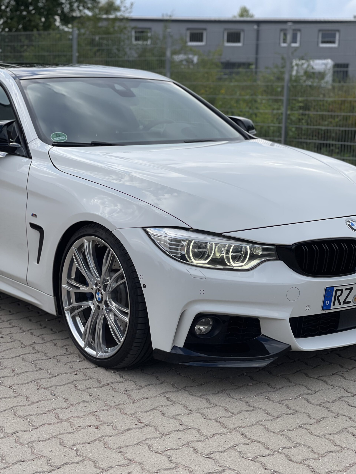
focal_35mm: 64
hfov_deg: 22.9
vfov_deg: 30.3
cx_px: 178
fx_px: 878
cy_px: 237
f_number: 2.2
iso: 32
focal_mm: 7.5
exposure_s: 1/637
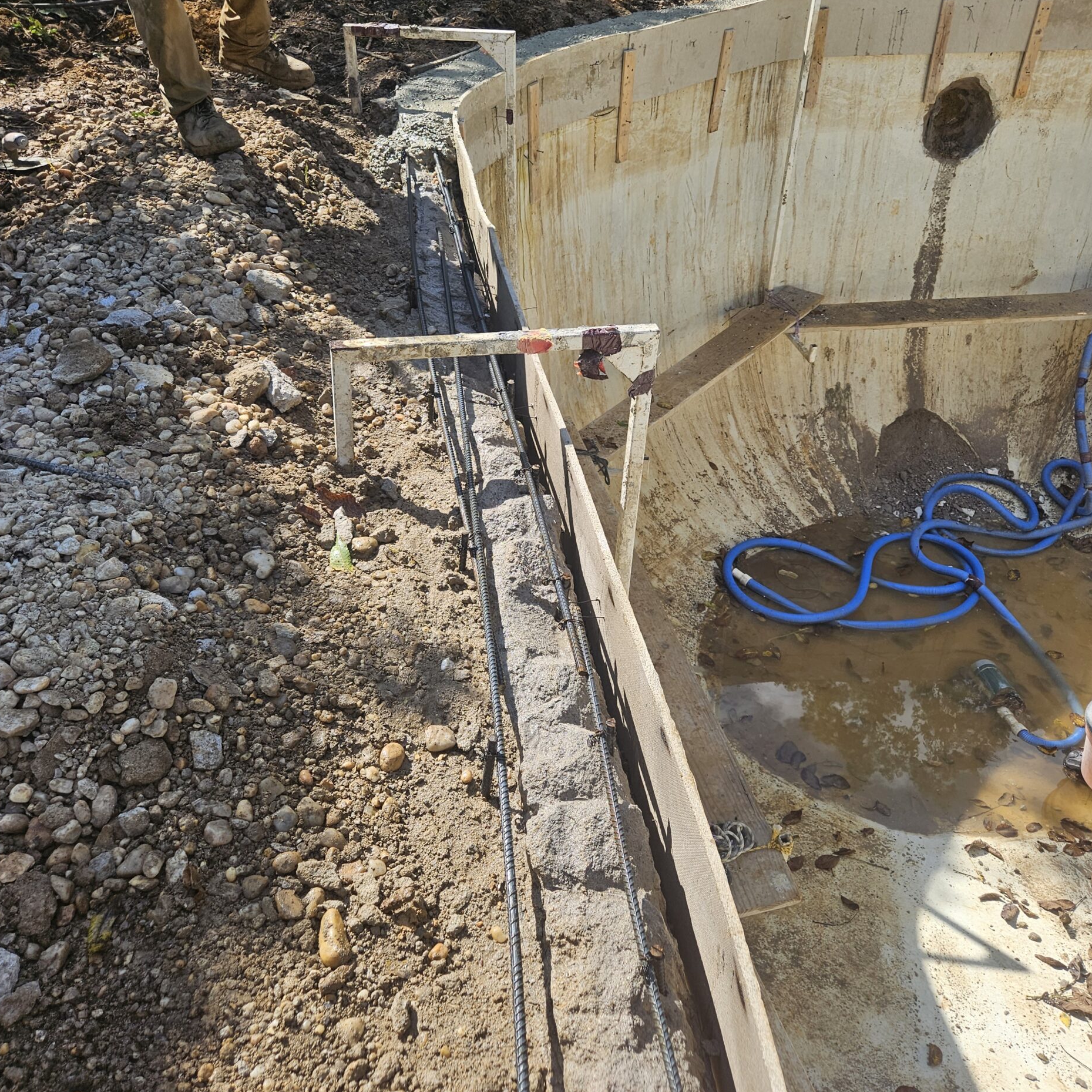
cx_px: 539
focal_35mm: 28
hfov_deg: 57.3
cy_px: 516
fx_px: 999
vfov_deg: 57.3
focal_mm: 5.4
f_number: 1.8
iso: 40
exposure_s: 1/1384
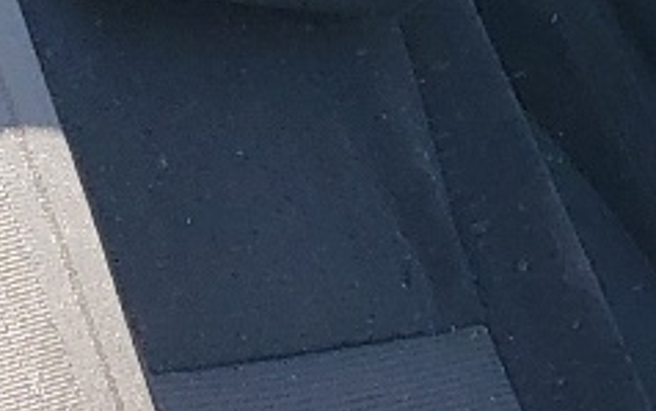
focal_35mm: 185
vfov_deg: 6.8
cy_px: 844
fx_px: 3309
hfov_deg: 10.5
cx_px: 1260
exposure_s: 1/263
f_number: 1.5
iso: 50
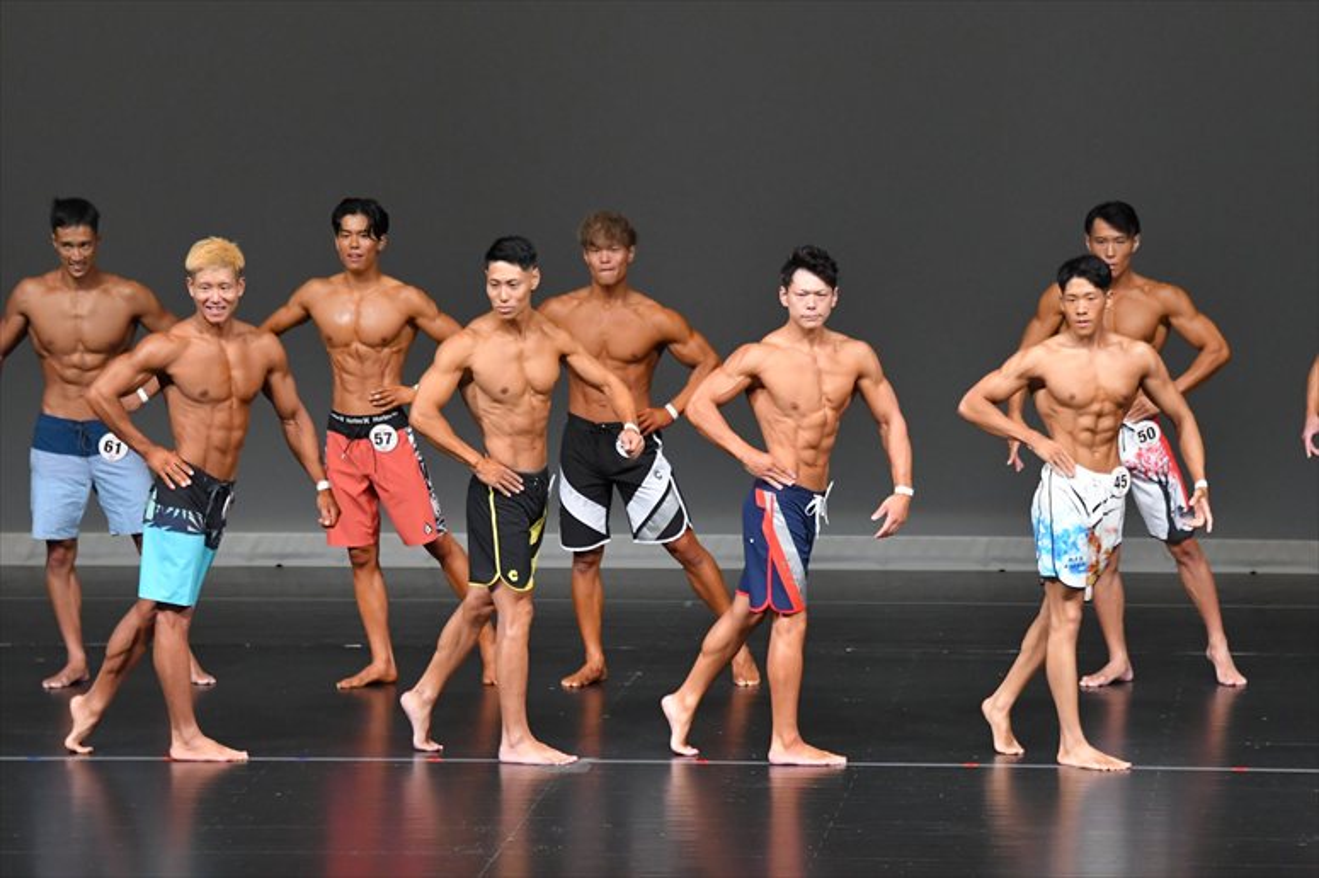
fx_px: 8240
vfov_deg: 6.1
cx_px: 660
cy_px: 439
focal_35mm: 225
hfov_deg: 9.2
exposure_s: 1/400
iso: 4000
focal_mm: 150
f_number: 5.6
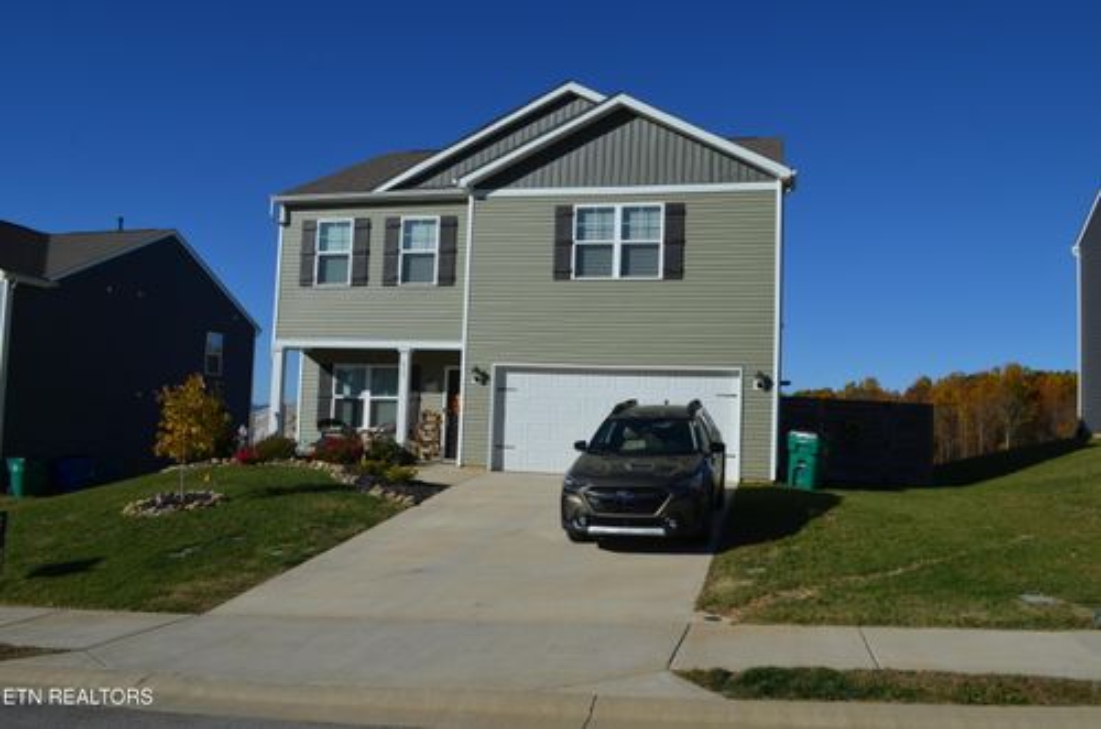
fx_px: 824
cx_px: 550
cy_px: 364
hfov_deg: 67.5
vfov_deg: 47.7
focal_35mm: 27
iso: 100
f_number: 9
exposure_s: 1/320
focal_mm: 18
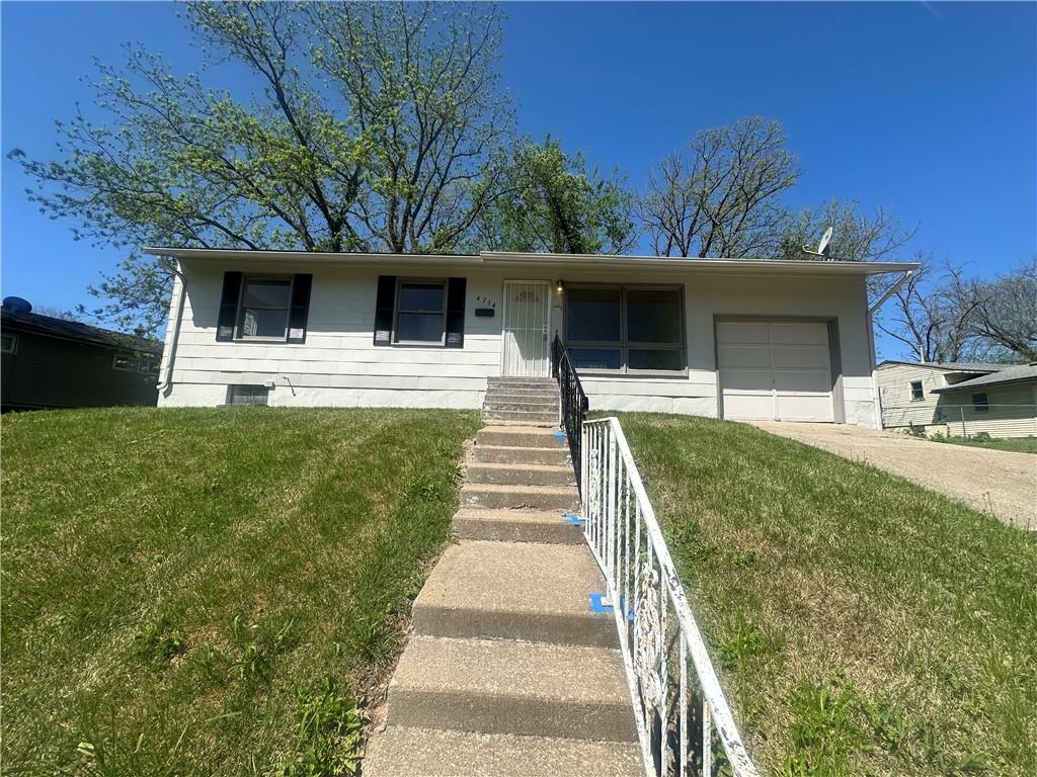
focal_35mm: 14
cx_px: 518
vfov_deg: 85.7
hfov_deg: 102.1
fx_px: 419
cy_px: 388
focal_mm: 2.22
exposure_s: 1/2564
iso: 50
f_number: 2.2
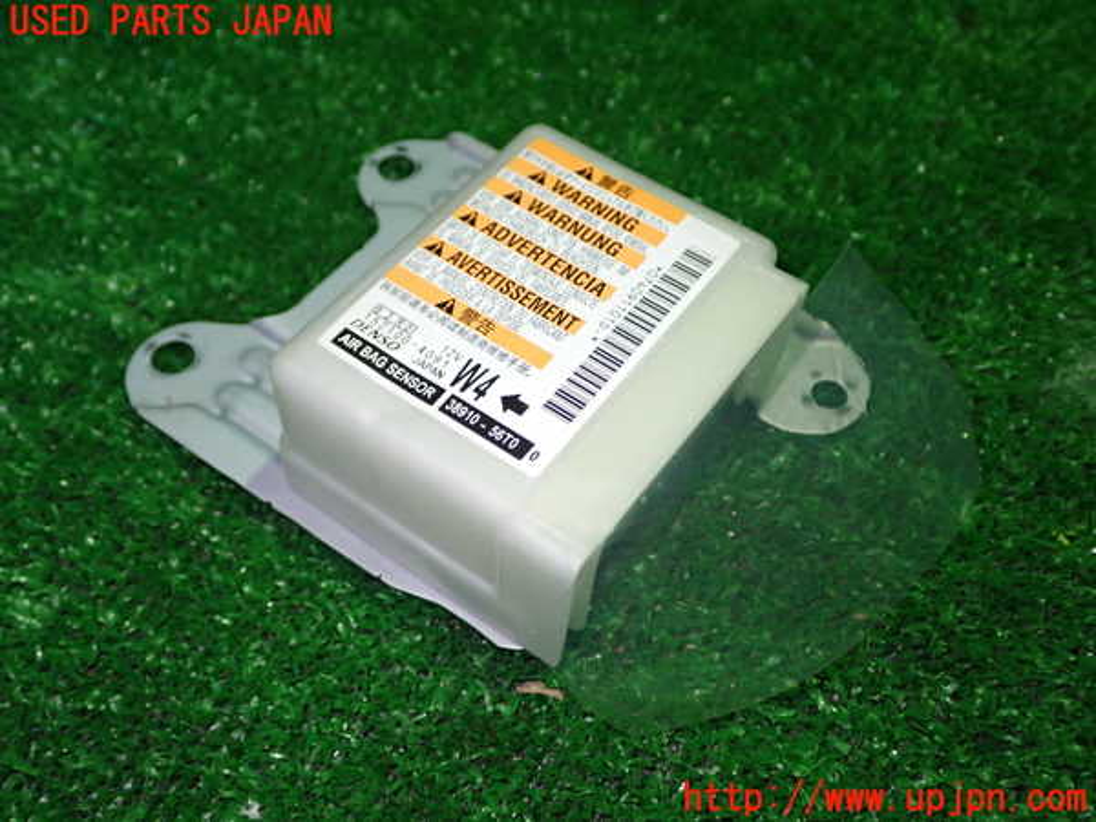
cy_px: 411
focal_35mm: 38
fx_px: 1203
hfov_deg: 49.0
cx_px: 548
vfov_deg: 37.7
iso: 320
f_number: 2.7
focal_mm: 6.83
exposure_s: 1/40
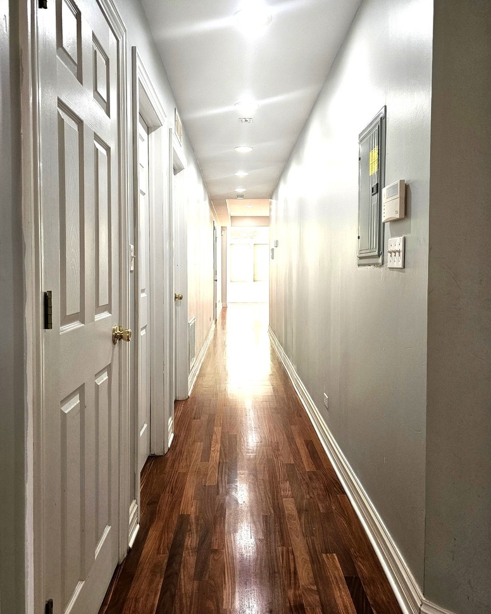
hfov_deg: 56.8
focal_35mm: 25
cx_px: 244
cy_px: 277
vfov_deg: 67.9
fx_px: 454
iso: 160
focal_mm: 6.3
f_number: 1.7
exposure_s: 1/120
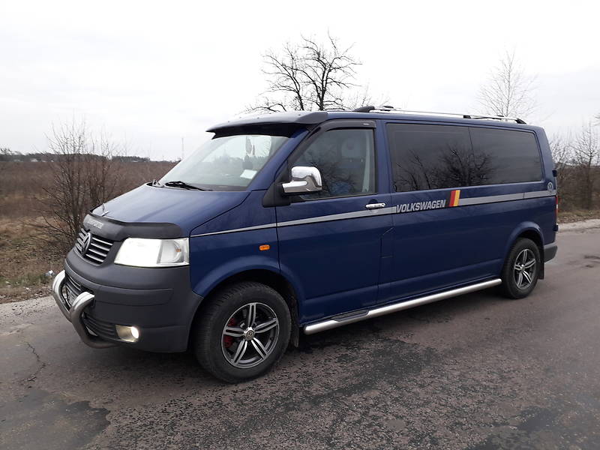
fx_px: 468
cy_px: 225
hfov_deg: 65.3
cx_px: 300
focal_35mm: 27
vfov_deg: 51.4
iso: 50
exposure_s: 1/50
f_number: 1.9
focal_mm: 3.6
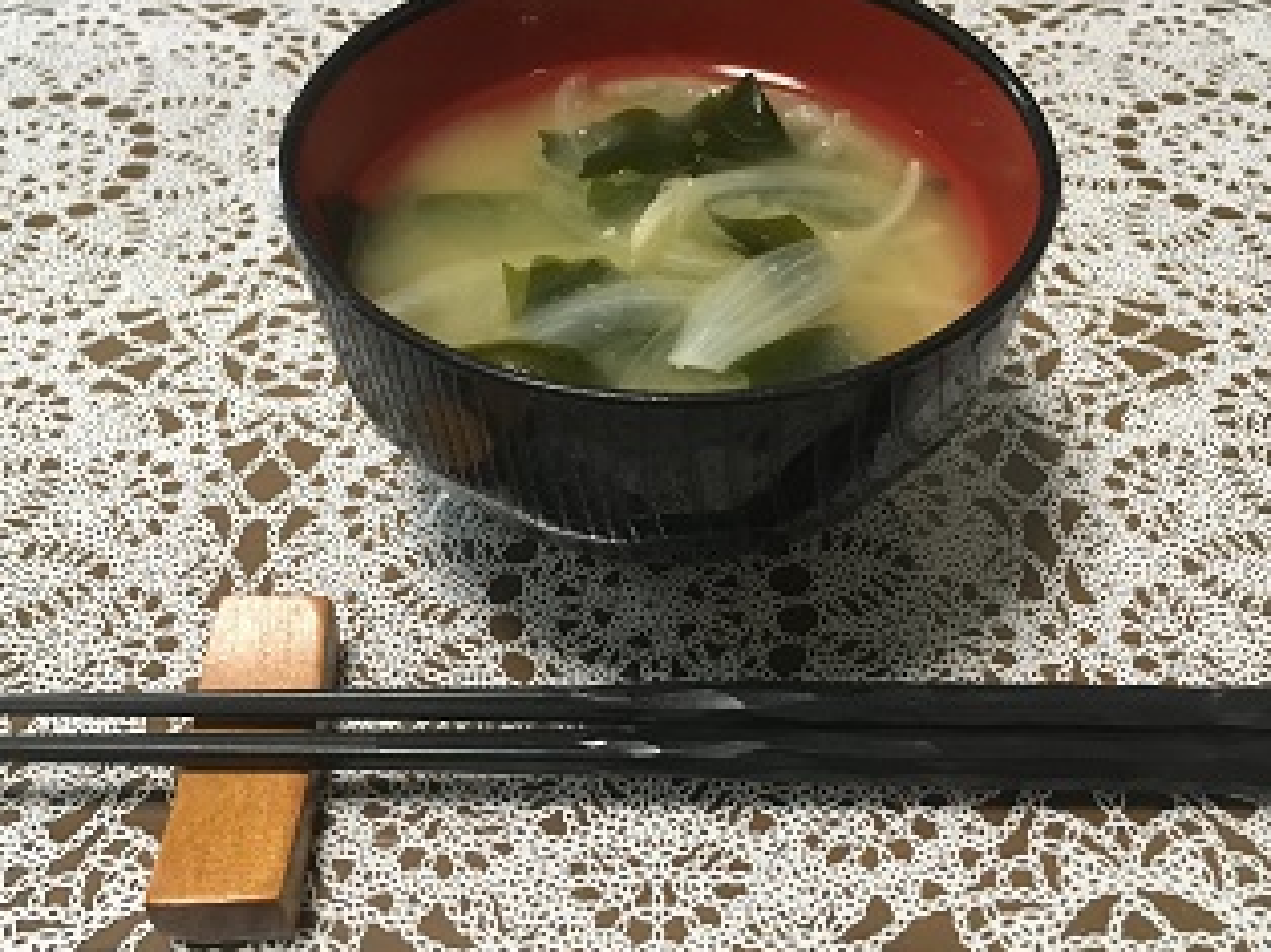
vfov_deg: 38.6
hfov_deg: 50.2
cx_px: 656
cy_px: 474
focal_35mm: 37
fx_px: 1357
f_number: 2.2
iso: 160
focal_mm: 4.15
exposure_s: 1/30
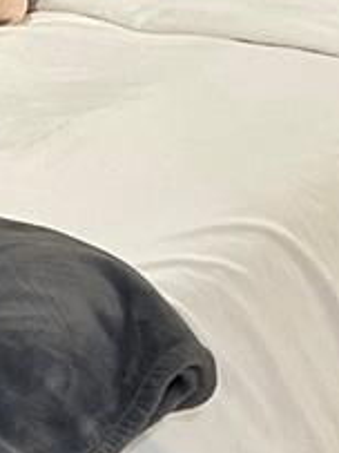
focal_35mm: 148
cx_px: -301
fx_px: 1935
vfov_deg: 13.2
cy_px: 29
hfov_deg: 9.5
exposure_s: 1/60
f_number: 1.6
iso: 320
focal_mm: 5.1
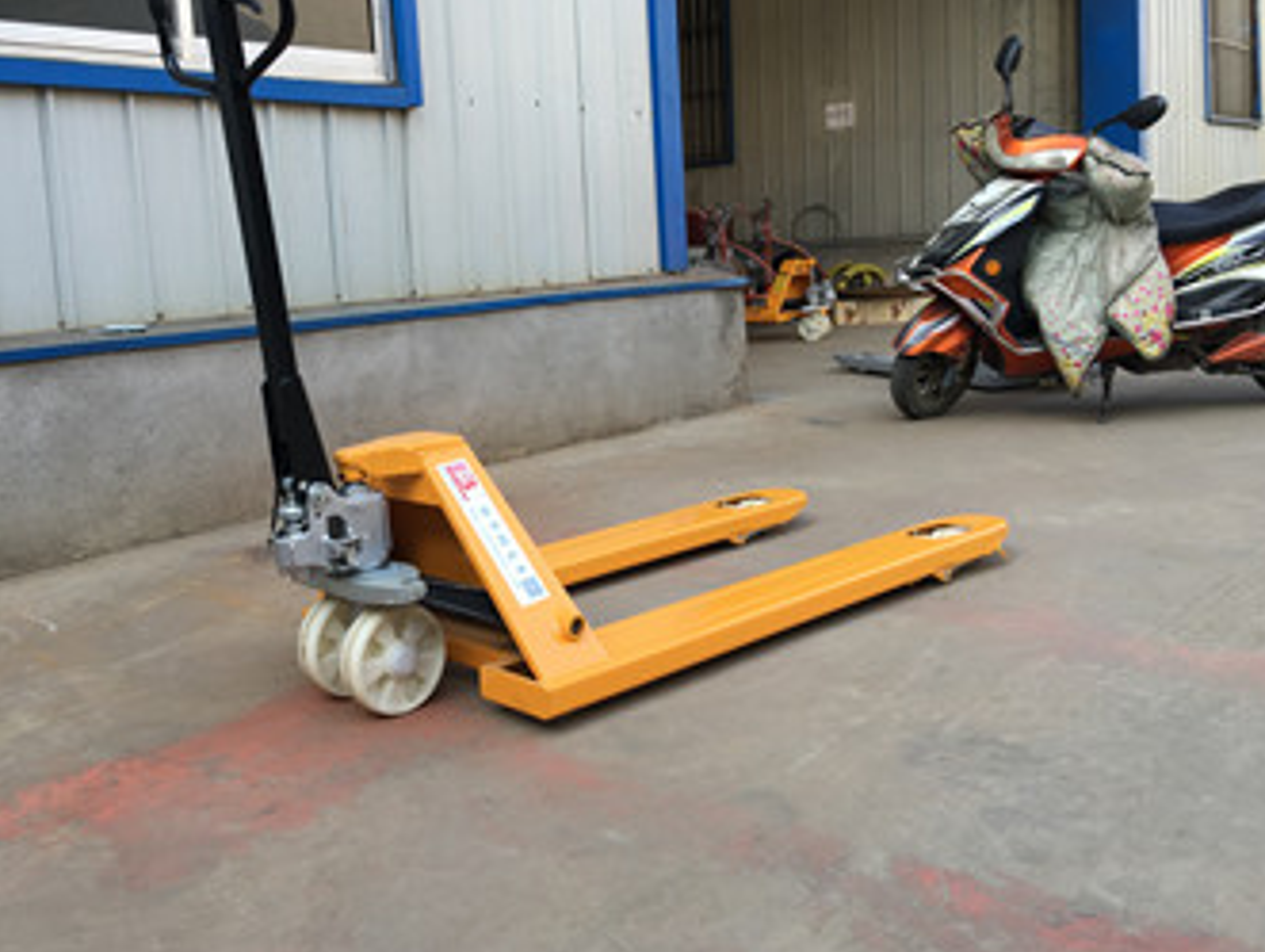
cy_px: 409
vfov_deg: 40.7
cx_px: 547
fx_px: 1280
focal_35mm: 35
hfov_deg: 52.4
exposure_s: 1/123
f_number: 2.2
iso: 25
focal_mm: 4.15
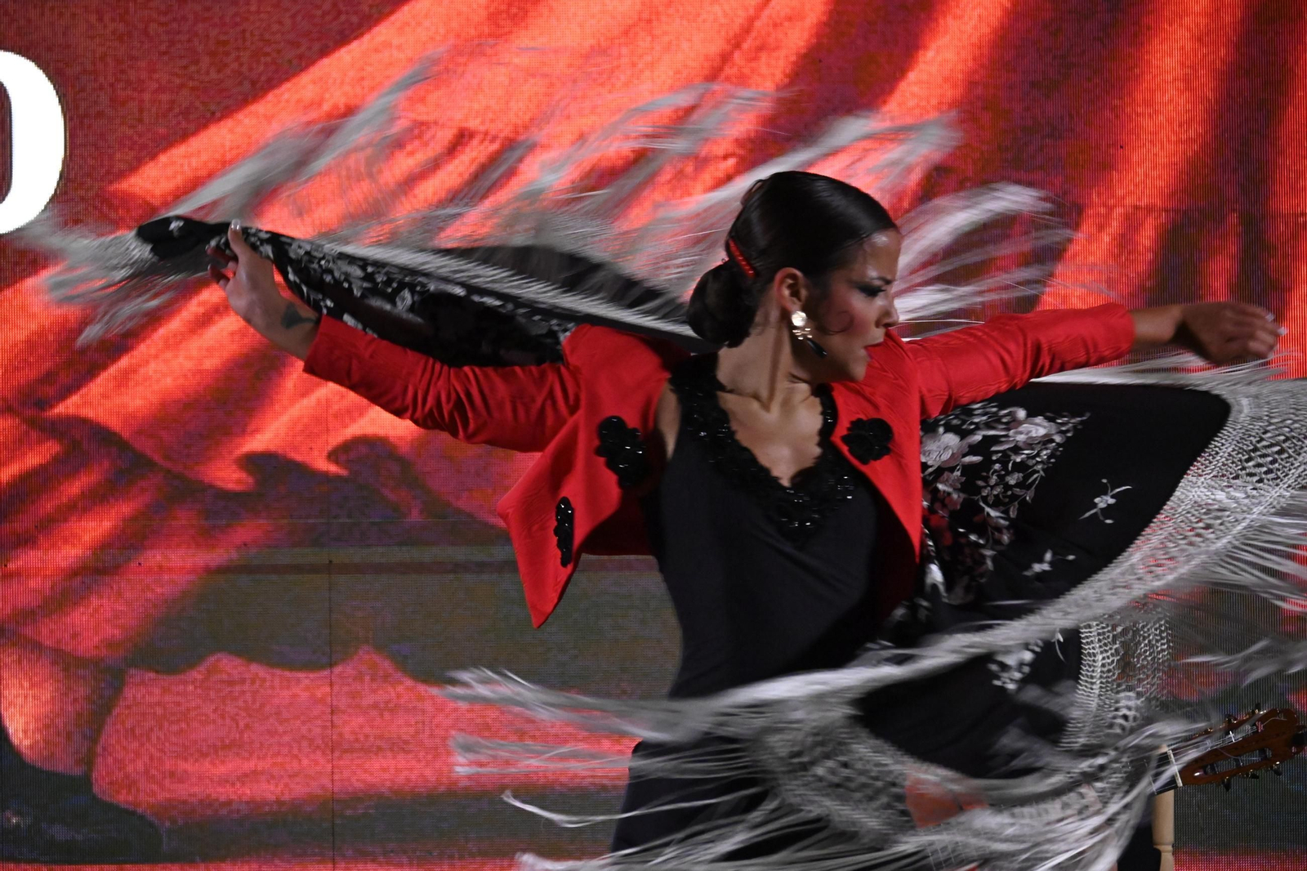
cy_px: 436
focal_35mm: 270
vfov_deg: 5.1
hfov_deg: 7.6
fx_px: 9800
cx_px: 654
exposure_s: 1/160
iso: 6400
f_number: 6.3
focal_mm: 180
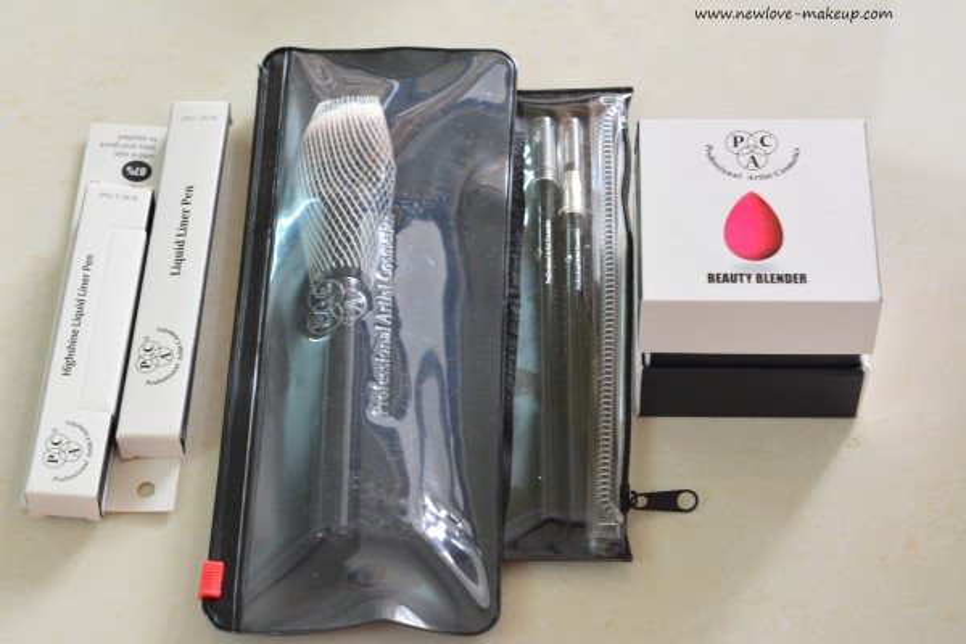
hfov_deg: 24.6
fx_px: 2214
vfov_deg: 16.6
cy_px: 322
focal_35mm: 82
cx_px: 483
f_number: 8
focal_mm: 55
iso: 1000
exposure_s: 1/13
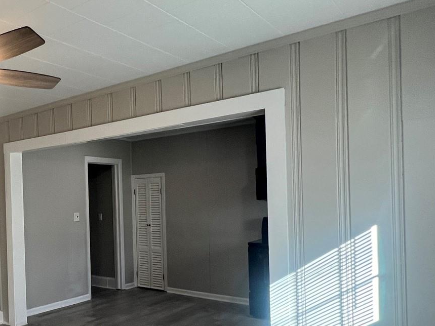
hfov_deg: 47.4
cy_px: 208
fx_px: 390
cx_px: -9
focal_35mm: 31
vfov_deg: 45.0
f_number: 1.8
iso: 125
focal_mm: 1.57
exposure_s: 1/120
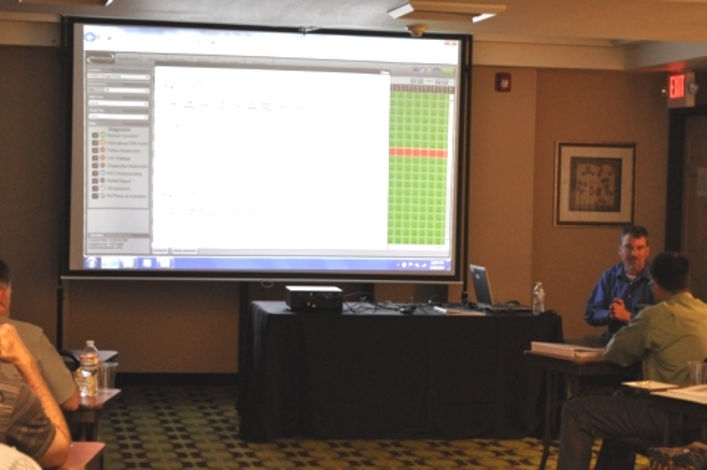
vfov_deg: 16.5
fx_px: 1619
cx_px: 354
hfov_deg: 24.6
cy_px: 235
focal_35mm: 82
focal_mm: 55
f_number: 5.6
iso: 1600
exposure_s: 1/15
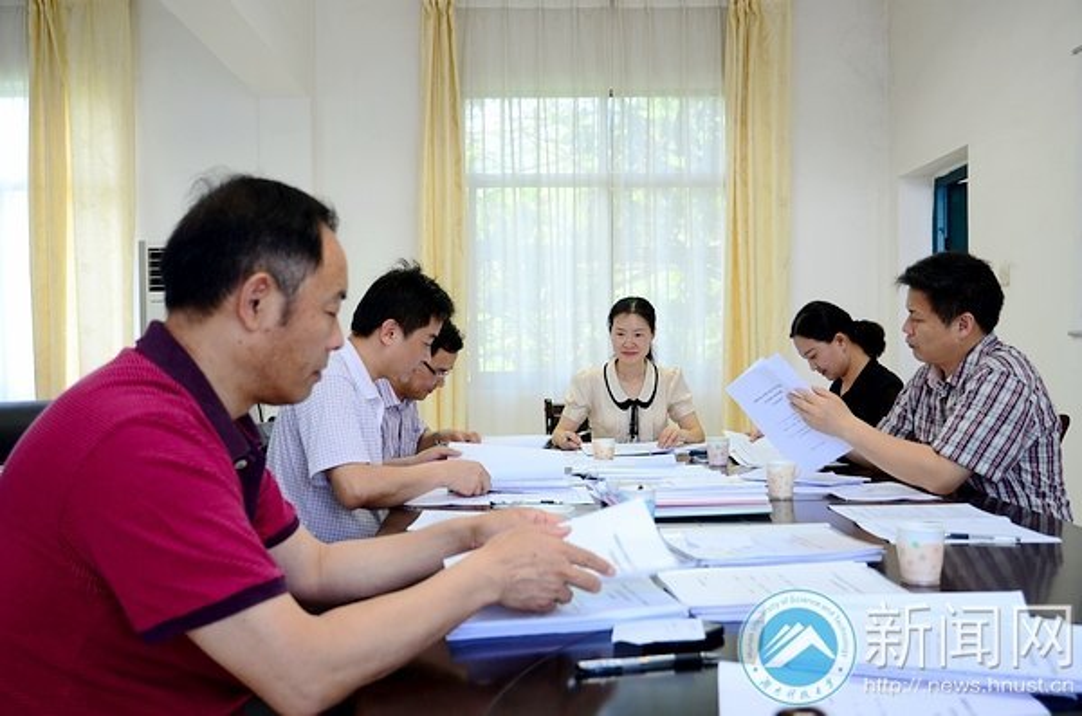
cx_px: 541
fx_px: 1079
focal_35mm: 36
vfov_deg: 36.7
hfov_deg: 53.2
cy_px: 358
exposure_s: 1/30
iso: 400
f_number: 4
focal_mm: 24
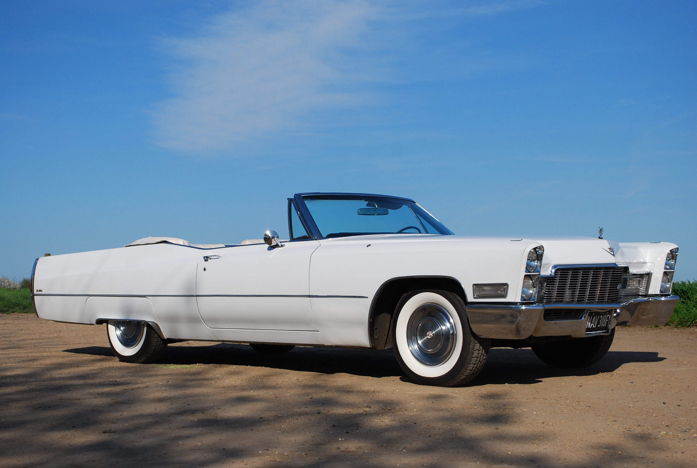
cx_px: 348
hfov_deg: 36.8
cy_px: 234
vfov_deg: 25.2
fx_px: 1048
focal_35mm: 54
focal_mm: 36
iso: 200
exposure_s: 1/1600
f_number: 5.6
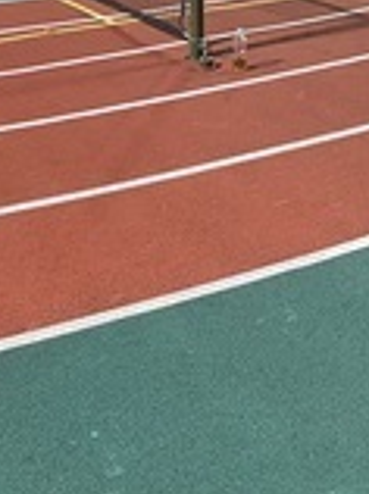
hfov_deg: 22.2
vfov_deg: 26.6
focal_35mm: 66
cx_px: 219
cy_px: -78
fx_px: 941
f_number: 1.6
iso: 200
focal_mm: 5.1
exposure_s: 1/50
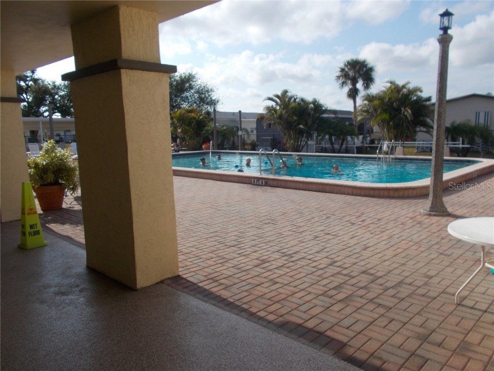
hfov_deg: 67.3
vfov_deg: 53.1
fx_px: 371
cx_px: 247
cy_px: 186
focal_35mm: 26
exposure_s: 1/200
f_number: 8
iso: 80
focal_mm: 4.6
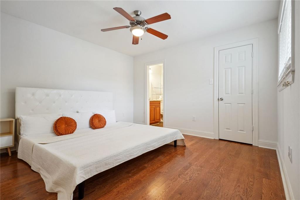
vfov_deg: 70.4
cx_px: 150
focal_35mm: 17
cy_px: 100
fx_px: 142
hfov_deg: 93.3
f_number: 11
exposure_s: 1/6
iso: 800
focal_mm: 17
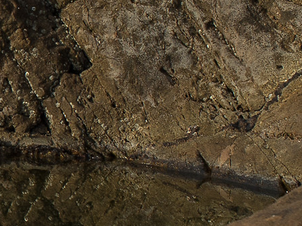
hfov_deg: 8.6
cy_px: -26
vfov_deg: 6.9
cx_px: -371
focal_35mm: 214
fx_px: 1867
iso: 200
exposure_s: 1/100
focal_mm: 28
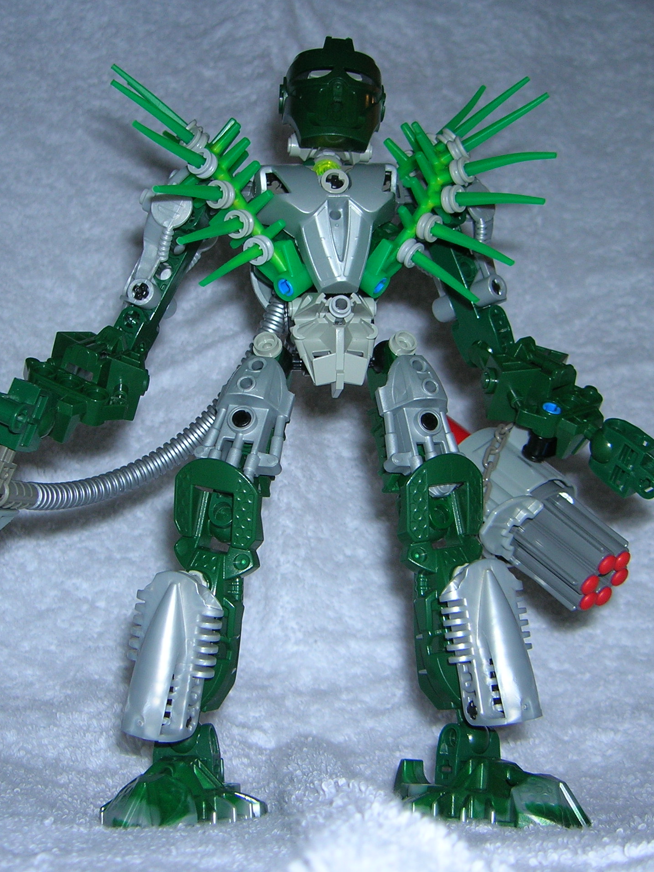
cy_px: 441
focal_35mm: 46
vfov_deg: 41.2
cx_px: 314
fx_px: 1159
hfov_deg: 31.5
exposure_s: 1/60.1
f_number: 2.9
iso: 50
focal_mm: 5.7
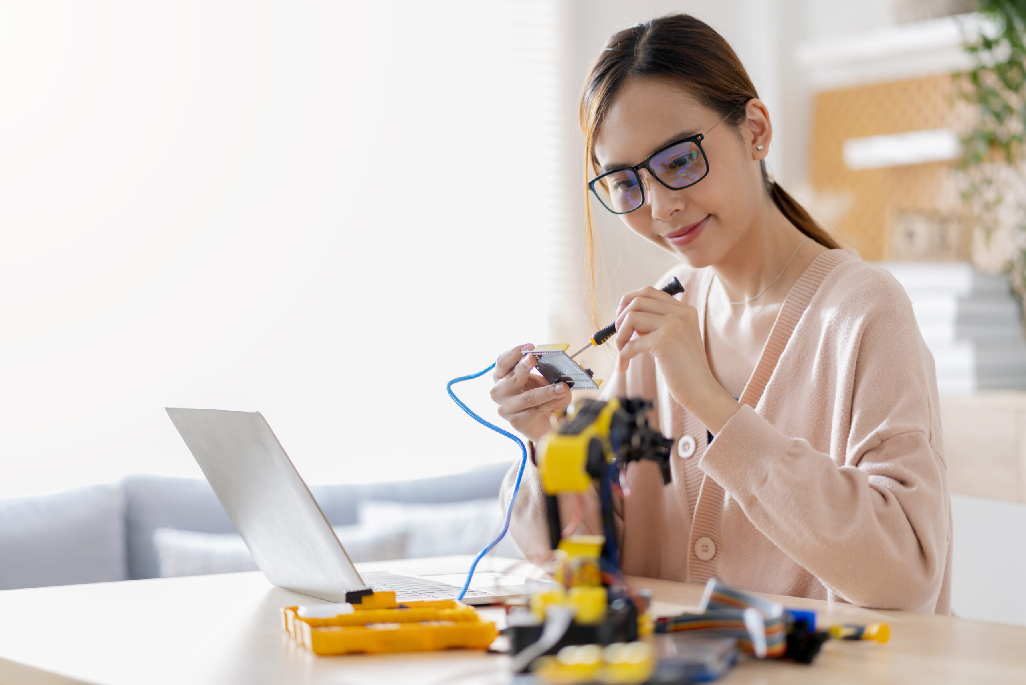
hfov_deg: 23.9
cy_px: 342
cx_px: 513
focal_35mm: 85
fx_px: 2423
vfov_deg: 16.1
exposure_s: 1/1000
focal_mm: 85
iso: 640
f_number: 1.8
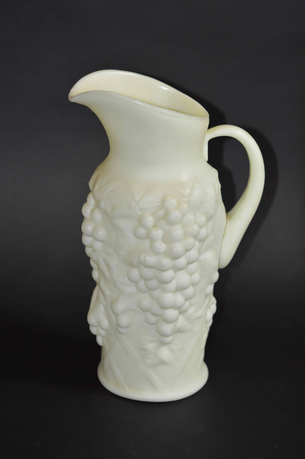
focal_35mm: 90
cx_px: 152
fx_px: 1146
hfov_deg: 15.2
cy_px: 230
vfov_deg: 22.6
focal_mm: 60
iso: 400
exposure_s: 1/60
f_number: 4
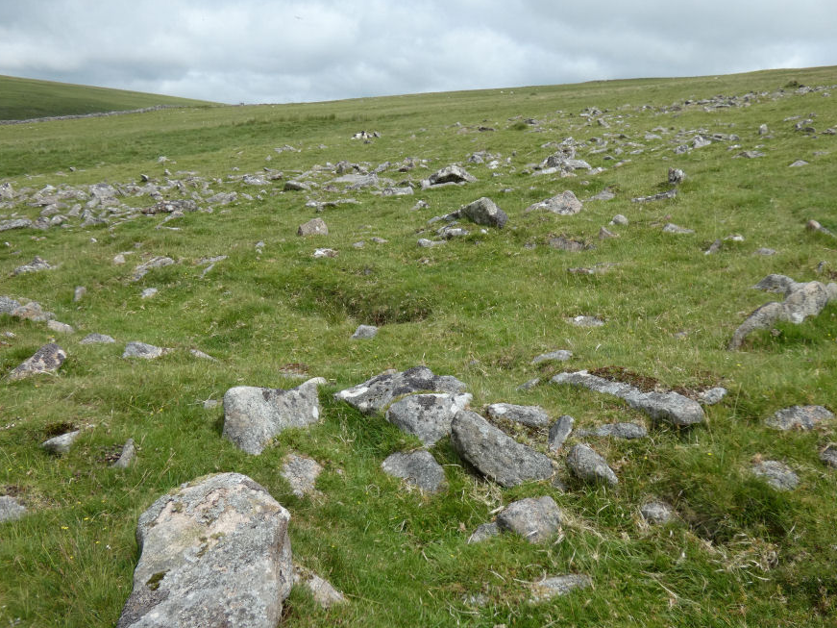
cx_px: 417
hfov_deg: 55.4
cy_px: 307
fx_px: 798
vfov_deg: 42.9
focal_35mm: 33
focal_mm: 5.8
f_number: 4
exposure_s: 1/800
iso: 80
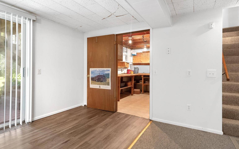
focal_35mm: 19
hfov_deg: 88.0
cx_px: 122
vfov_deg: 62.1
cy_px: 70
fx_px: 124
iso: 400
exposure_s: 1/4
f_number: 6.3
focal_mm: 9
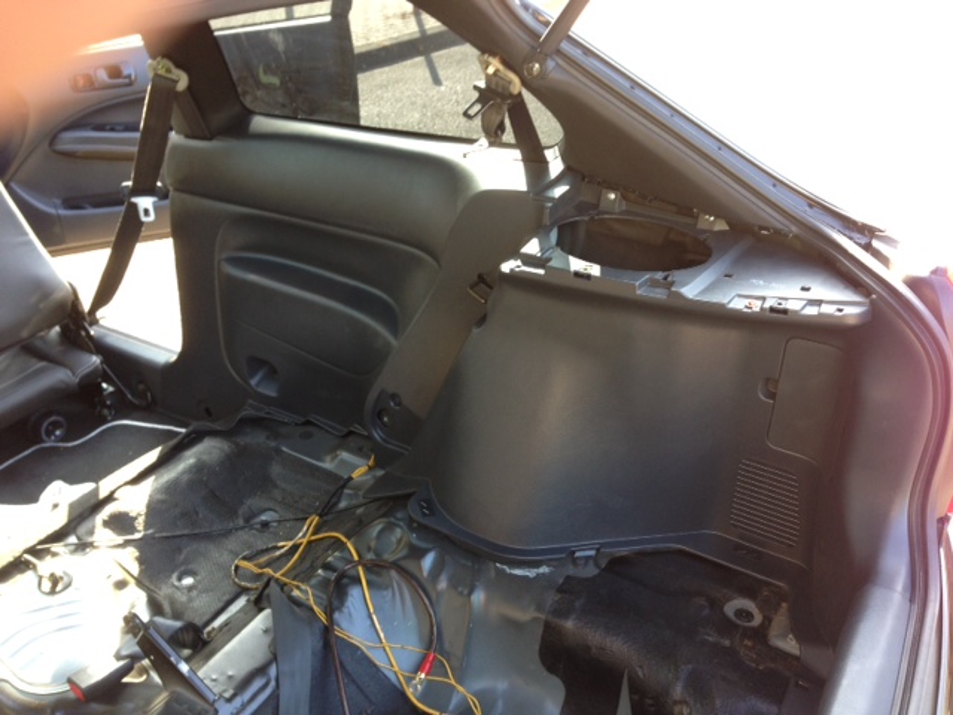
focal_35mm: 33
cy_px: 358
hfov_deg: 55.4
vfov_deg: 42.9
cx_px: 476
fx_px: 909
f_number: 2.4
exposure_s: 1/30
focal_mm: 4.13
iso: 50
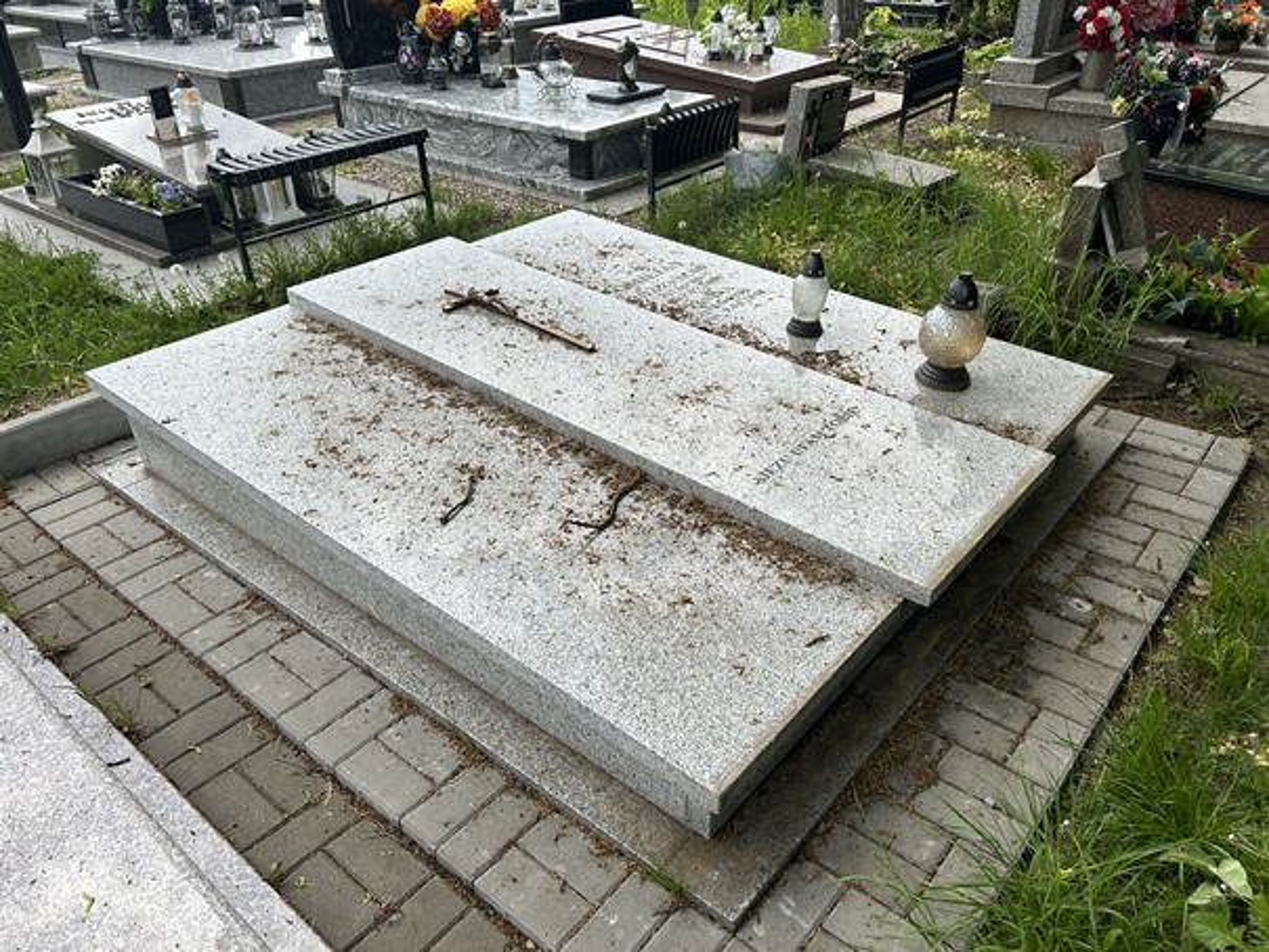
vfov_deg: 53.1
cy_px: 476
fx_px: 953
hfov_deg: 67.3
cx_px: 634
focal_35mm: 26
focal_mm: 5.7
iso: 50
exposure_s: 1/1311
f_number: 1.5
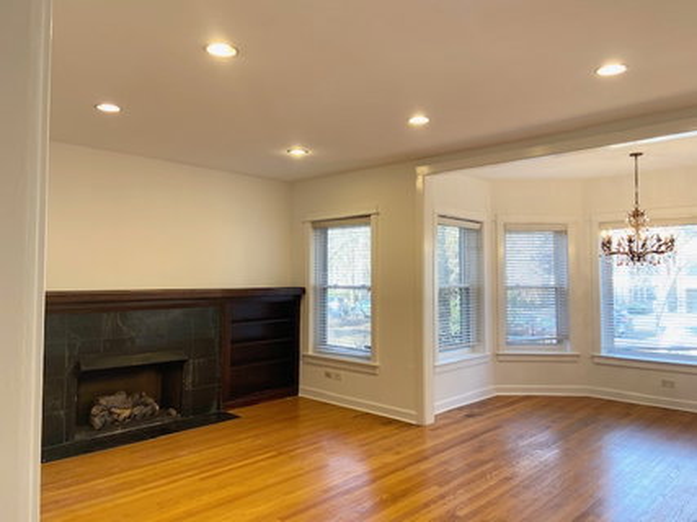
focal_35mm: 26
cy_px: 261
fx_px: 523
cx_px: 348
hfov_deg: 67.3
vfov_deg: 53.0
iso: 100
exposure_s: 1/120
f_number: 1.8
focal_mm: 4.25
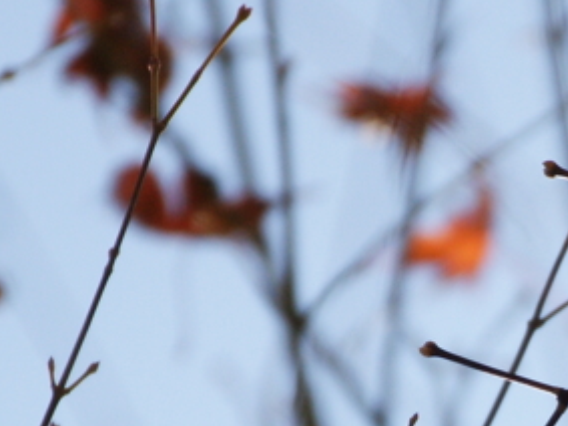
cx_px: 640
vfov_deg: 0.9
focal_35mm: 1567
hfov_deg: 1.3
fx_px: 25701
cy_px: 577
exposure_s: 1/500
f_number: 5.6
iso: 200
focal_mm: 300
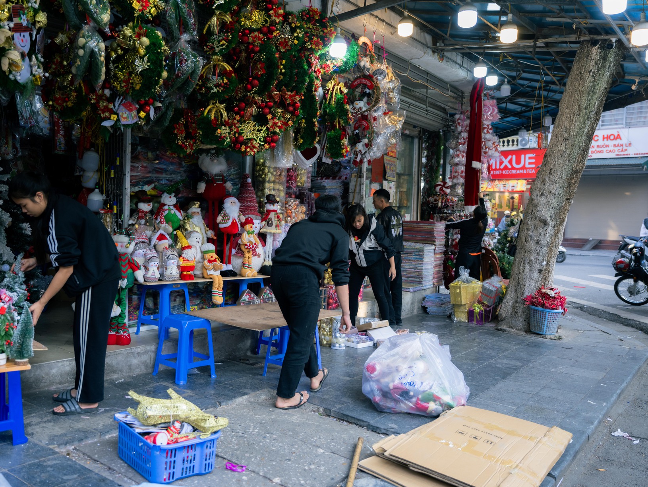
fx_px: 618
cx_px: 276
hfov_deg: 55.1
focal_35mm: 33
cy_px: 227
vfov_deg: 42.9
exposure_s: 1/250
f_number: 2.8
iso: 320
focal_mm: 28
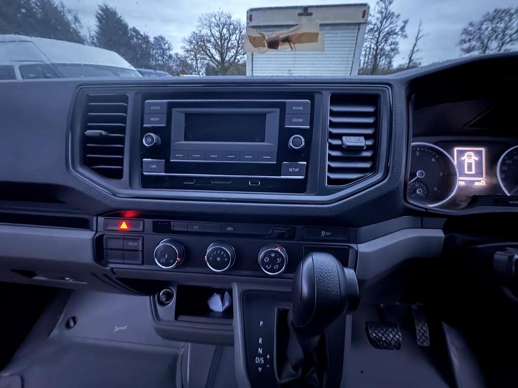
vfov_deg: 85.7
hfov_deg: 102.1
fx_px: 209
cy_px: 194
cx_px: 259
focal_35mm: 14
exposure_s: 1/4
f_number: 2.2
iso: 1600
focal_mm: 2.22
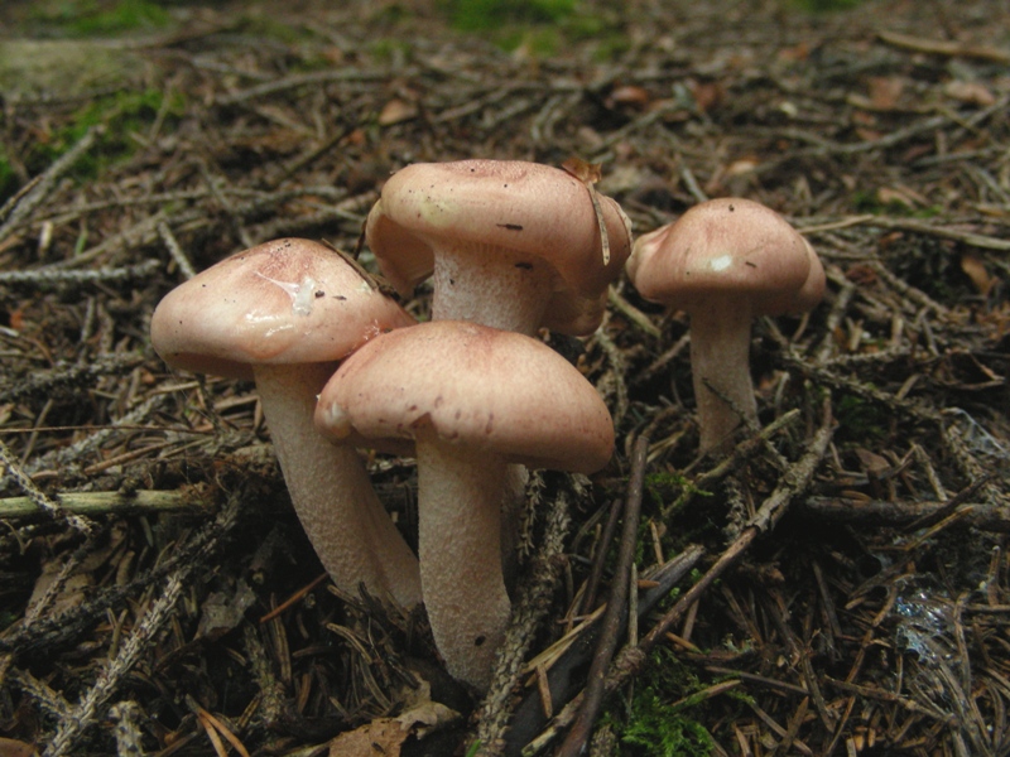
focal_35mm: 38
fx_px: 1109
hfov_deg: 49.0
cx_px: 505
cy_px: 378
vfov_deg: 37.7
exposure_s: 1/13.4
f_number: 3.5
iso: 200
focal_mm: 6.3
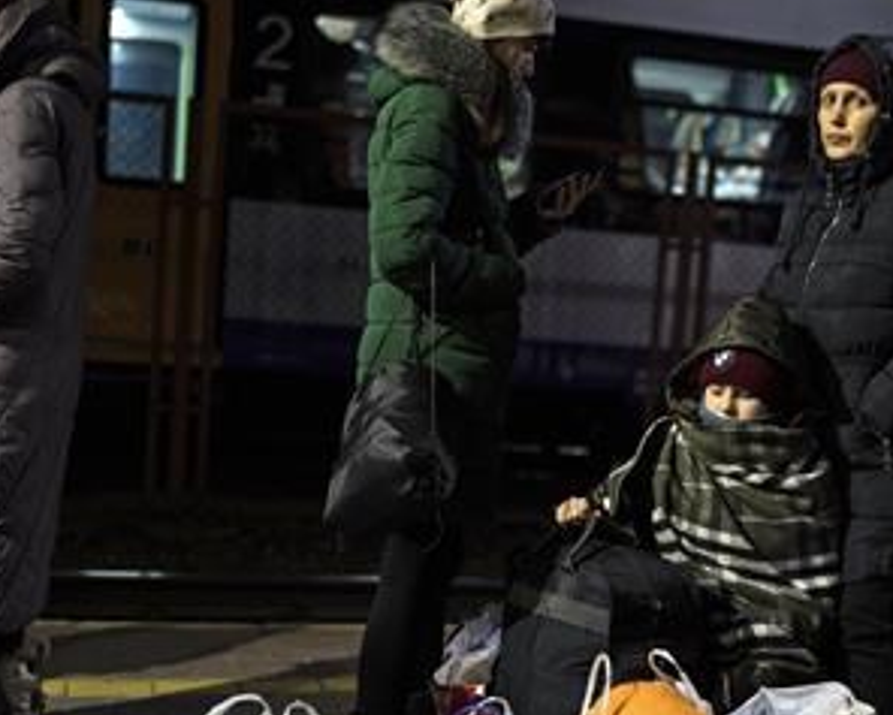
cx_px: 721
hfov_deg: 25.9
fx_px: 1904
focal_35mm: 72
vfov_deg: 21.2
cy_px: 505
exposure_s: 1/250
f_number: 1.4
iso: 1600
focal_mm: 35
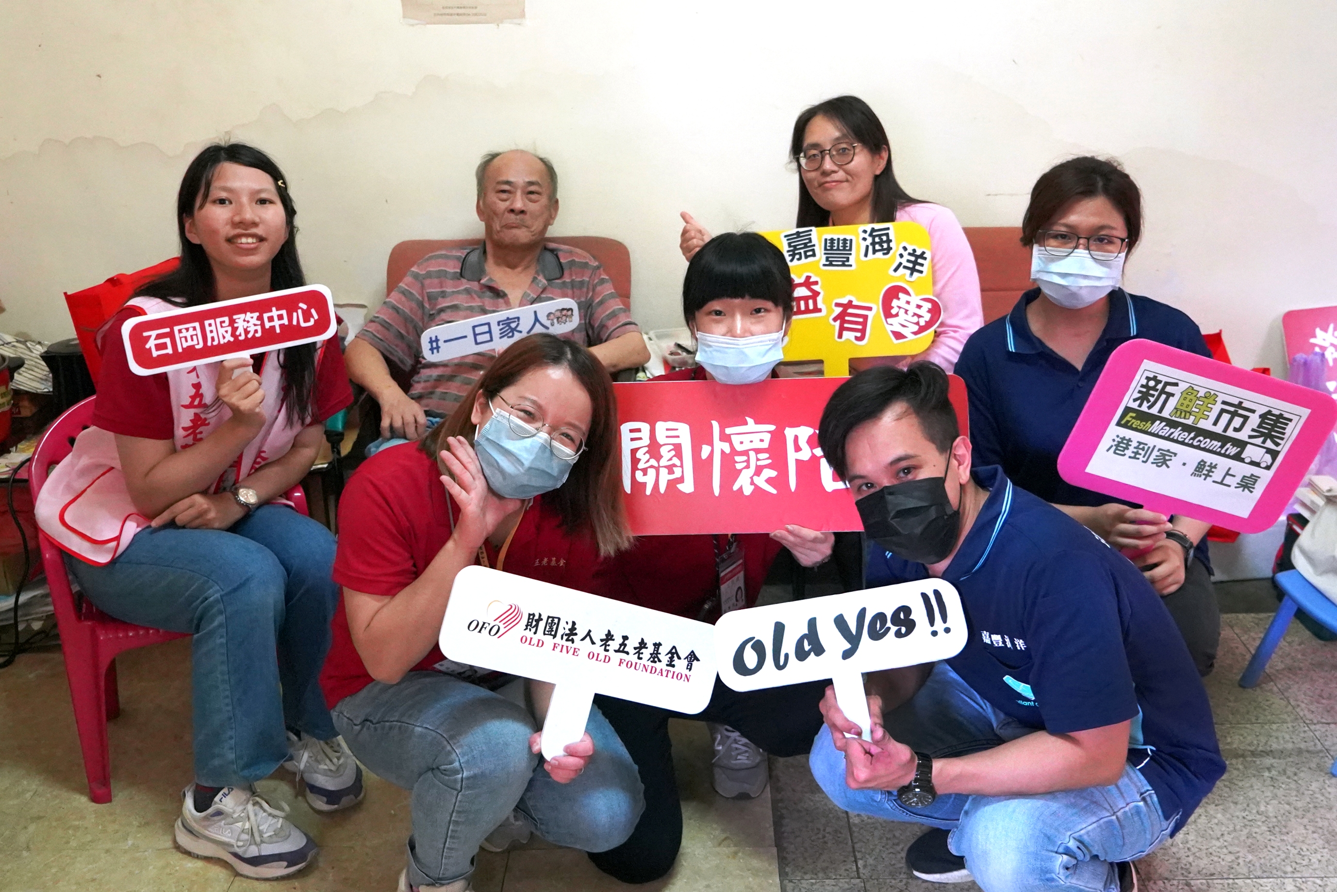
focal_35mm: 36
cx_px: 668
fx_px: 1337
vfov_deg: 36.9
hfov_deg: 53.1
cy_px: 446
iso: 10000
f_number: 4
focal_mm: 24
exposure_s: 1/160
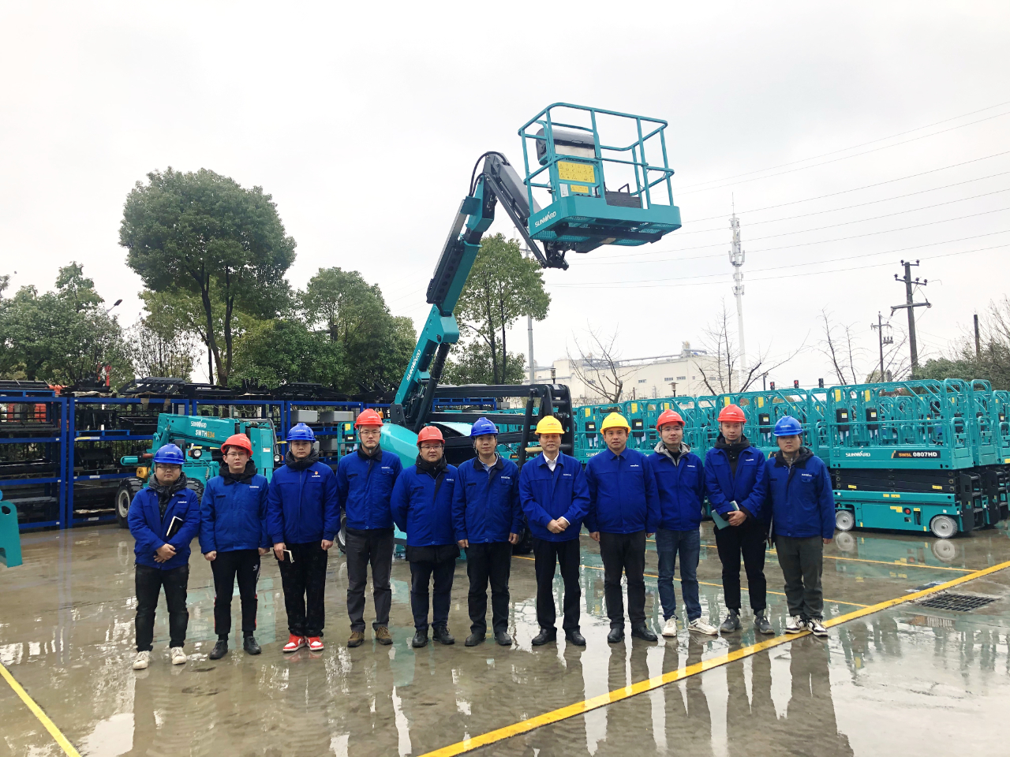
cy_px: 378
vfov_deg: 49.7
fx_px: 817
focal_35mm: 28
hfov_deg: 63.4
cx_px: 505
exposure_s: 1/135
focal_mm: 3.99
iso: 20
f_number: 1.8
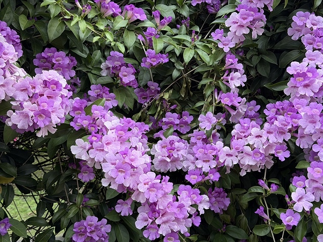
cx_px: 162
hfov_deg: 39.7
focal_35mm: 48
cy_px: 121
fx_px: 448
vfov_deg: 30.3
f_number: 1.78
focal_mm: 6.76
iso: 100
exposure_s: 1/73
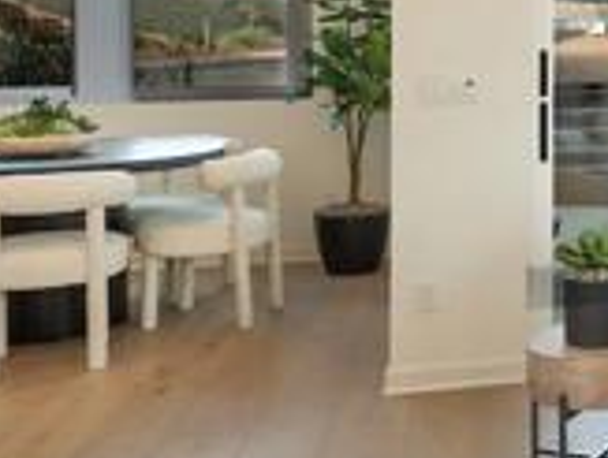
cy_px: 95
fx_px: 1127
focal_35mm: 64
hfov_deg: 26.3
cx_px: 761
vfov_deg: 22.7
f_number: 8
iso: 50
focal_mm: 17
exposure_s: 1/200
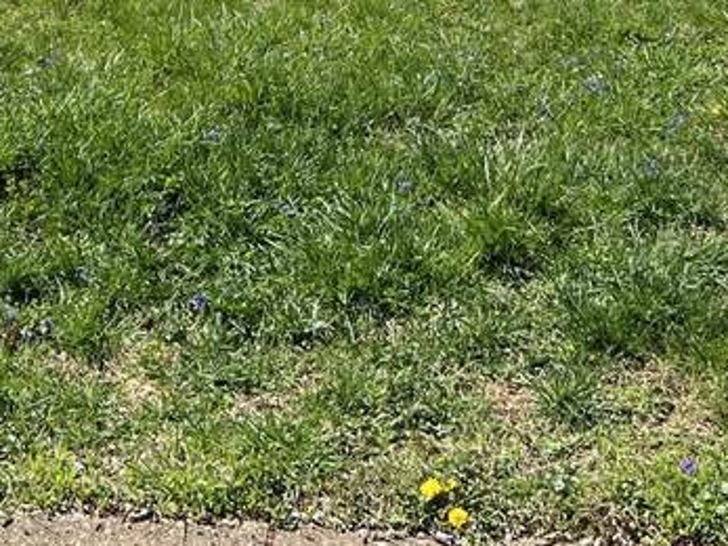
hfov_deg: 20.4
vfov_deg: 13.7
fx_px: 2018
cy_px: -454
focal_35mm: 96
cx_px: 321
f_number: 1.5
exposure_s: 1/3571
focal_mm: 5.7
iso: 50
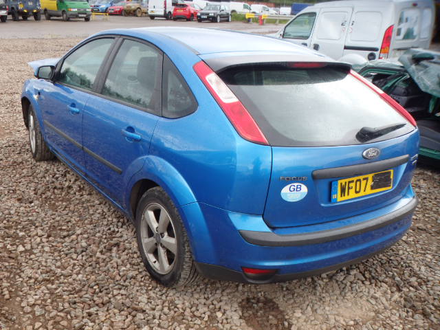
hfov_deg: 51.4
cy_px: 165
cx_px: 220
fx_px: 458
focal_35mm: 36
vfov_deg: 39.7
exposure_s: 1/80
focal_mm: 6.4
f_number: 4.5
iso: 160
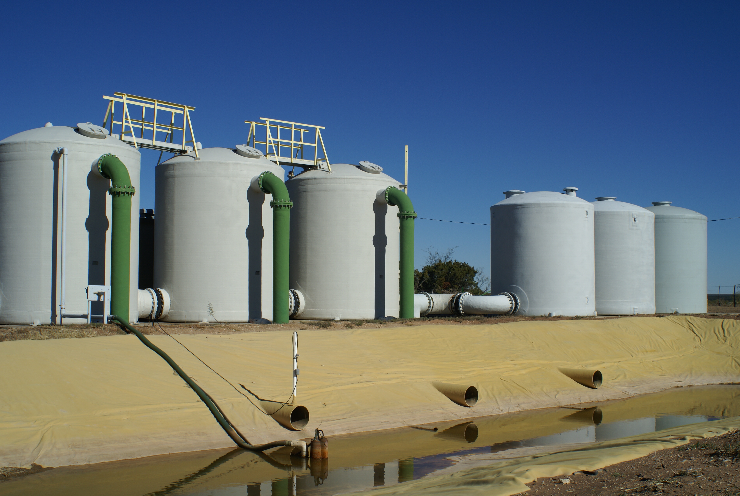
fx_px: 885
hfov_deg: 45.4
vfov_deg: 31.3
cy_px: 250
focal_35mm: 43
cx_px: 374
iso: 100
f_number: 11
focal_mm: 28
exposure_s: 1/400
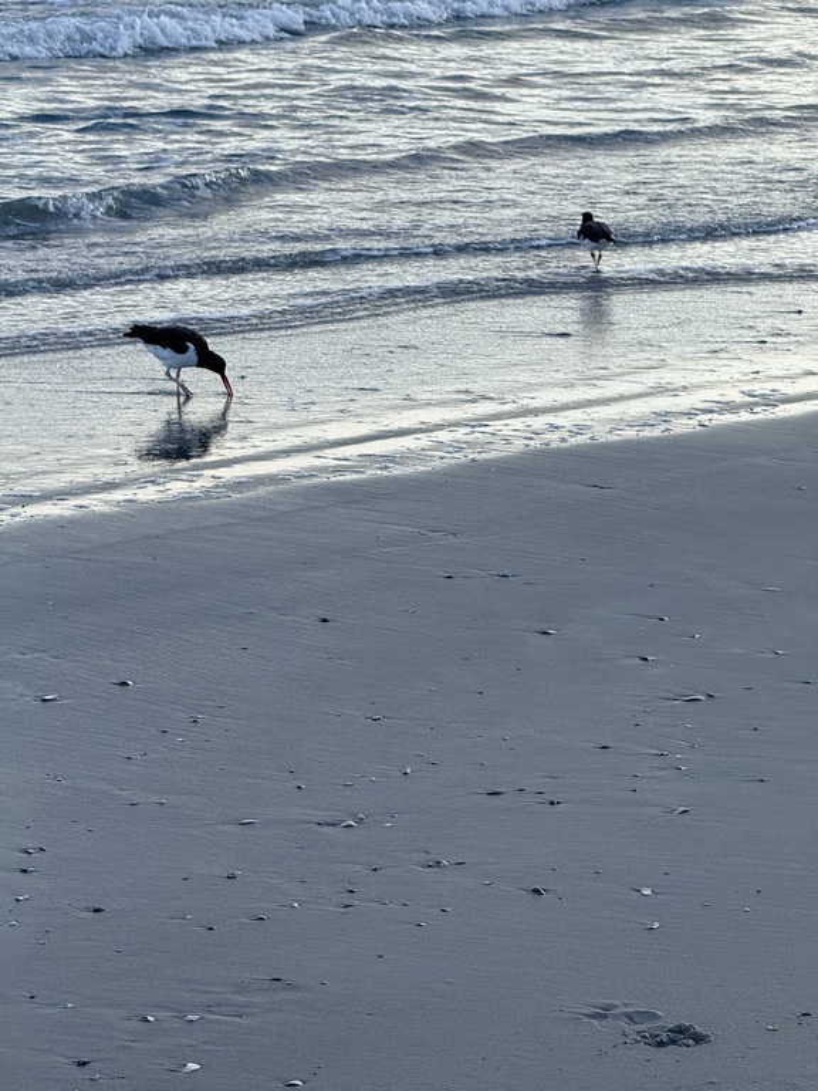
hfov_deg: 12.3
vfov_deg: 16.4
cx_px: 409
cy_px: 546
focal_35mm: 120
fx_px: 3781
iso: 50
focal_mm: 15.66
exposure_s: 1/977
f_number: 2.8
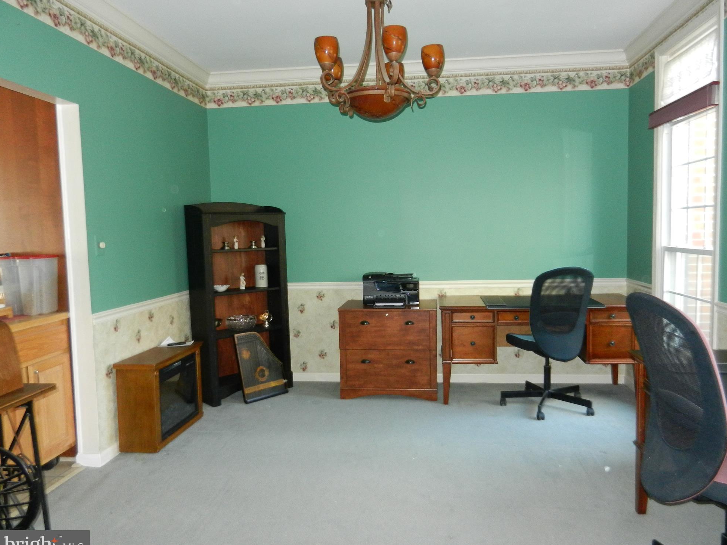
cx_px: 375
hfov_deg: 67.3
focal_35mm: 26
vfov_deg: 53.1
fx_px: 546
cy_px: 277
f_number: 3.5
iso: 560
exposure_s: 1/30
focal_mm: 4.5
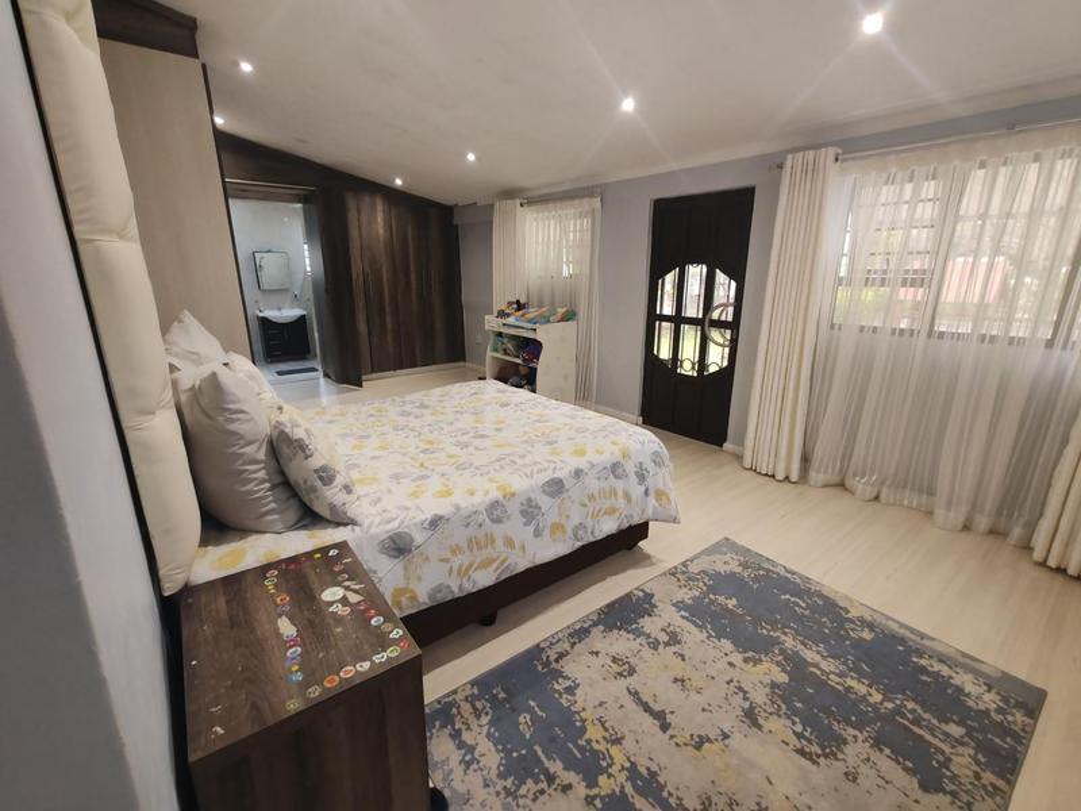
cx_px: 540
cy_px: 406
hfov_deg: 94.5
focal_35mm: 16
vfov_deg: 78.1
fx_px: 500
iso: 200
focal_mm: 1.96
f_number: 2.2
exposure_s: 1/33
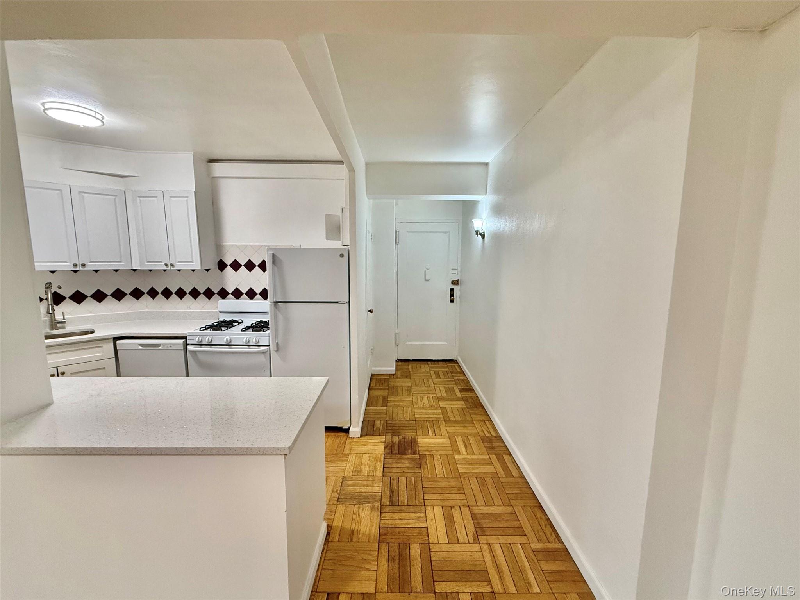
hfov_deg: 102.1
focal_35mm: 14
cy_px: 300
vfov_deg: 85.7
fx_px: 324
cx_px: 400
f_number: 2.2
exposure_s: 1/120
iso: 320
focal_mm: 2.22
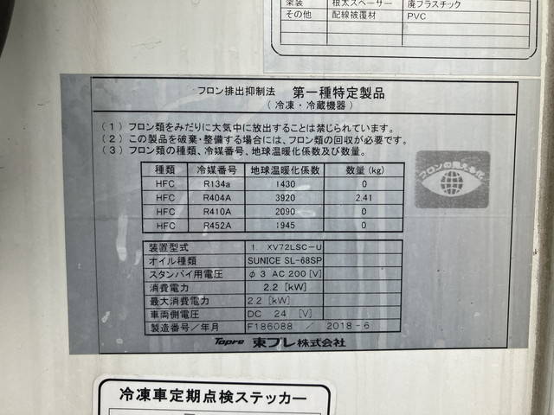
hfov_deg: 63.4
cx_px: 277
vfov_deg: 49.7
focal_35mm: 28
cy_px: 208
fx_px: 448
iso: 32
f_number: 1.8
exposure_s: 1/704
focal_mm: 3.99
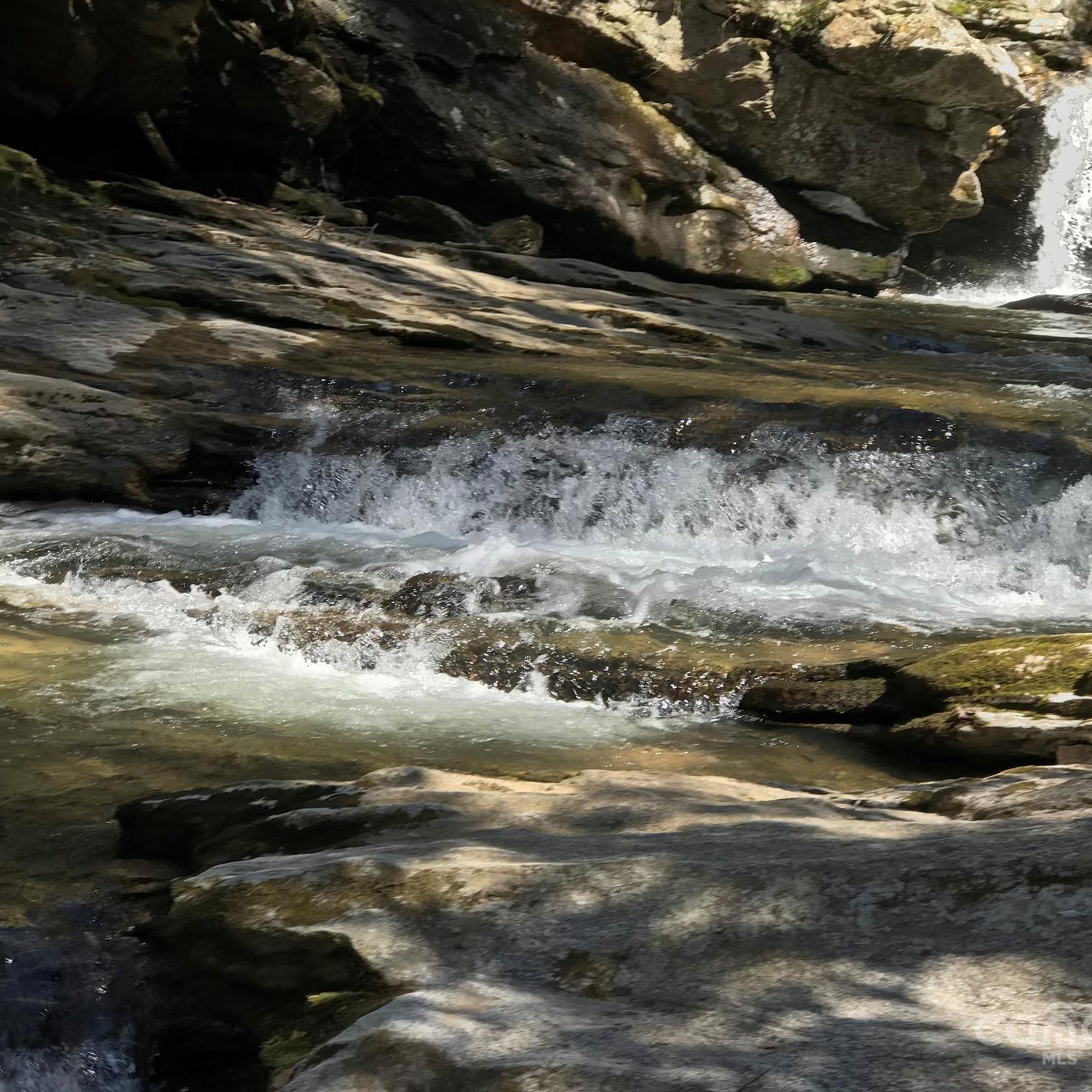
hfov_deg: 25.3
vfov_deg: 25.4
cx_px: 645
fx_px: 2427
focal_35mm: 68
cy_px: 540
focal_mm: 6.6
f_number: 2.8
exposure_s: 1/203
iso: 20
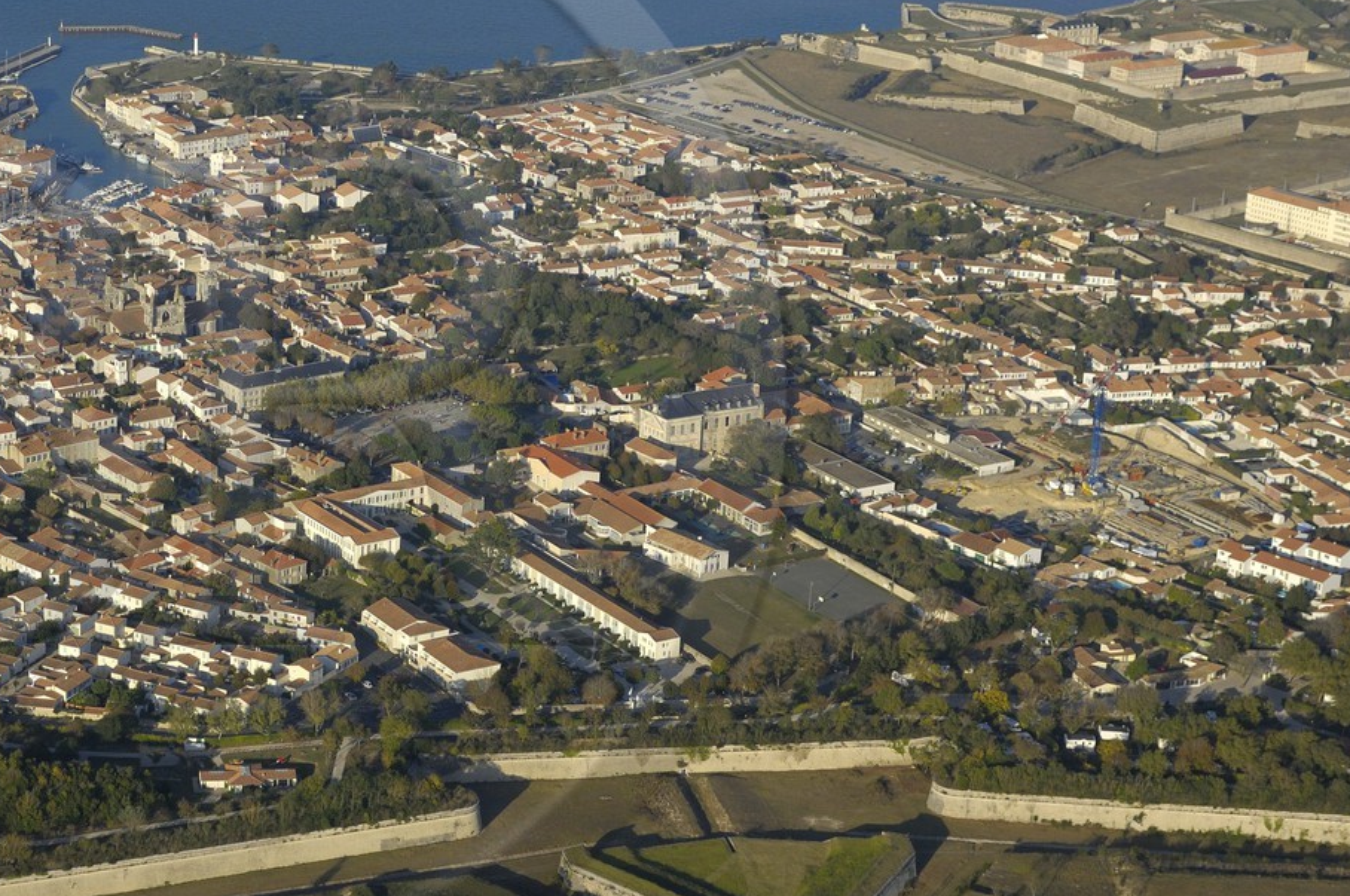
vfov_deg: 18.4
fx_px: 2771
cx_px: 174
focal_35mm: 74
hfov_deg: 26.6
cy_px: 404
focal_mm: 28
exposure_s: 1/750
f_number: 5
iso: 100
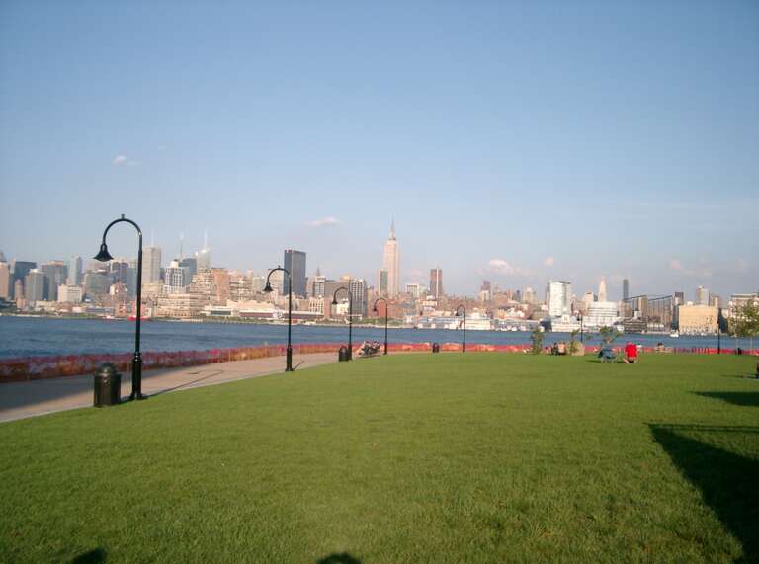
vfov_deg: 38.5
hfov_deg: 50.3
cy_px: 282
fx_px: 809
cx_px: 380
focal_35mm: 37
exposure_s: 1/640
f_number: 5
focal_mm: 7.6
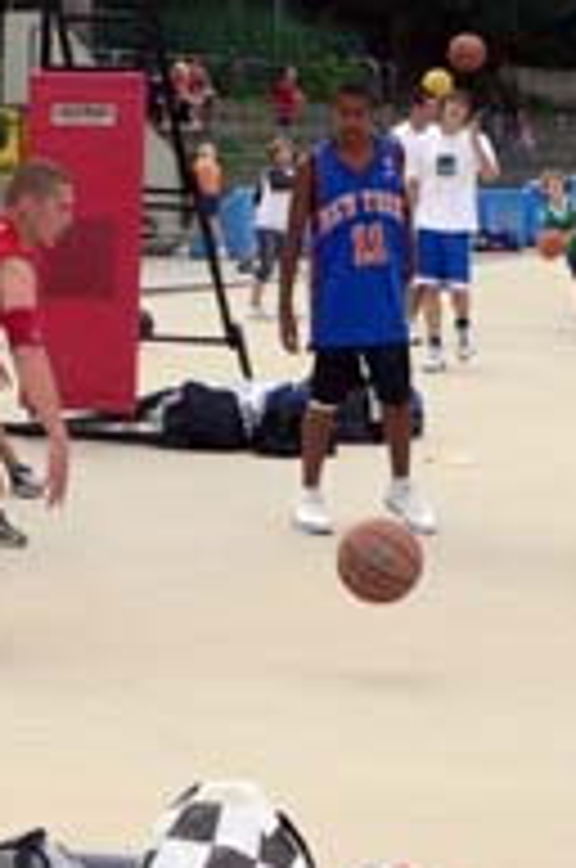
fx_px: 3396
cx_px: 54
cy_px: 216
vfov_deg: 14.5
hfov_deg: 9.6
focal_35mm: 141
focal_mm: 9.6
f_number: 3.3
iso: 80
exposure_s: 1/500
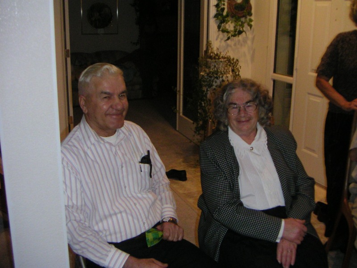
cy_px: 134
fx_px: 402
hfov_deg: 47.9
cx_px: 178
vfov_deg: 36.8
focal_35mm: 39
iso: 200
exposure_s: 1/45
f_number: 2.9
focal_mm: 5.1
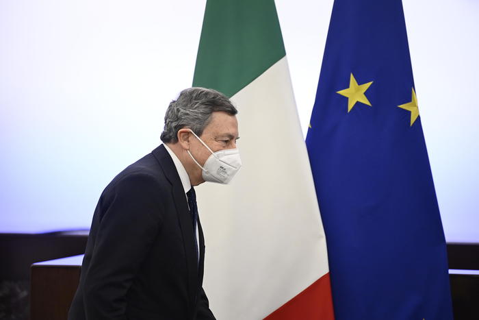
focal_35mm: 370
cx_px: 240
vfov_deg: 3.7
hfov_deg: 5.6
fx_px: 4924
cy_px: 160
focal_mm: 370
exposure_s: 1/400
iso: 3200
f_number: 4
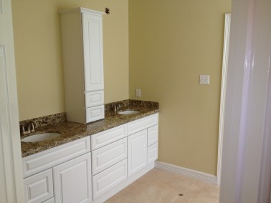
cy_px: 102
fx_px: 274
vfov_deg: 40.7
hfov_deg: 52.6
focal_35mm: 35
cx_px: 136
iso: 64
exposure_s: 1/60
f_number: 2.4
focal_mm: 4.28
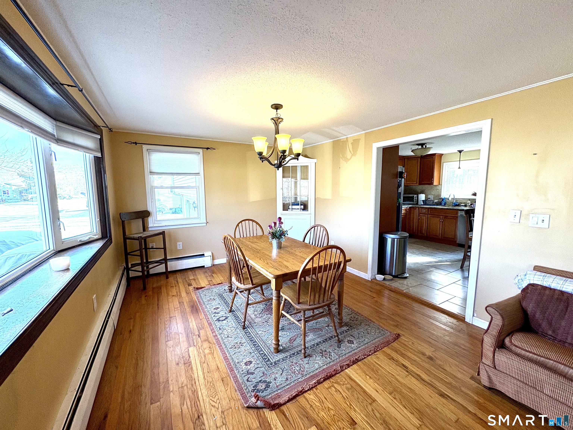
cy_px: 215
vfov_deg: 85.7
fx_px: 232
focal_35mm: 14
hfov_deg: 102.1
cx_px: 286
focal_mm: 2.22
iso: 125
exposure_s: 1/120
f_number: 2.2
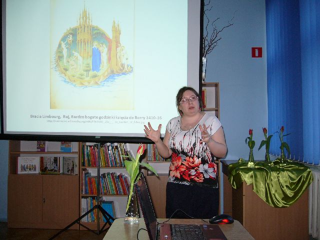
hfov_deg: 52.6
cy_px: 120
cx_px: 160
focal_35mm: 35
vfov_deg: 40.7
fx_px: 324
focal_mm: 5.8
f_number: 2.8
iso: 150
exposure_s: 1/60
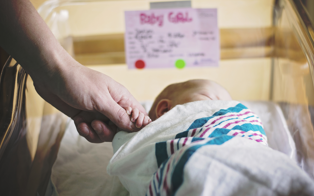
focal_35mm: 77
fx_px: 659
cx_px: 157
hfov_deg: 26.8
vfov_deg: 16.9
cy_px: 95
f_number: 2.2
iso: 320
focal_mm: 50
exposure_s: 1/400
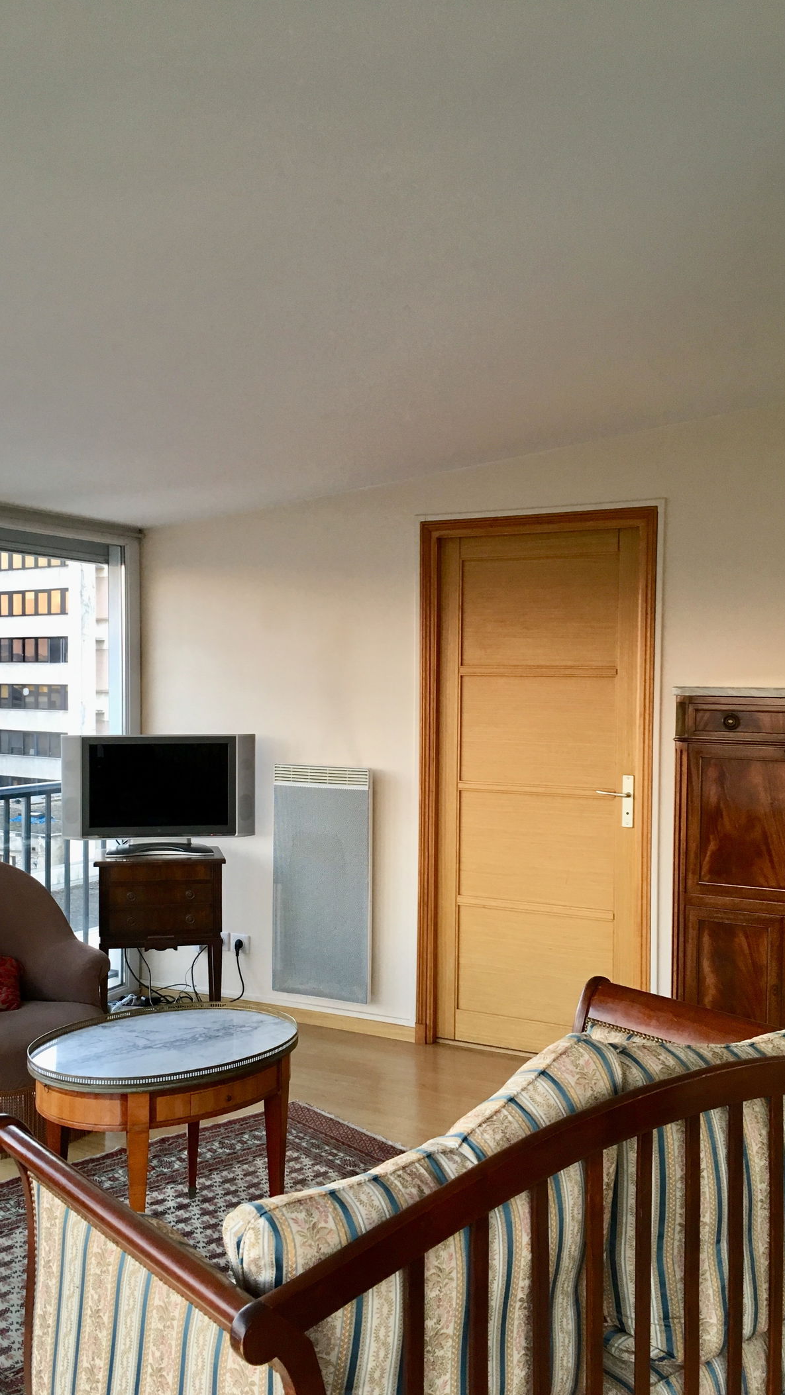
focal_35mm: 32
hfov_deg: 36.6
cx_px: 317
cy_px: 705
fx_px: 1184
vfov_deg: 61.0
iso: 100
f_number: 2.2
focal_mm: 4.15
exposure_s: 1/33
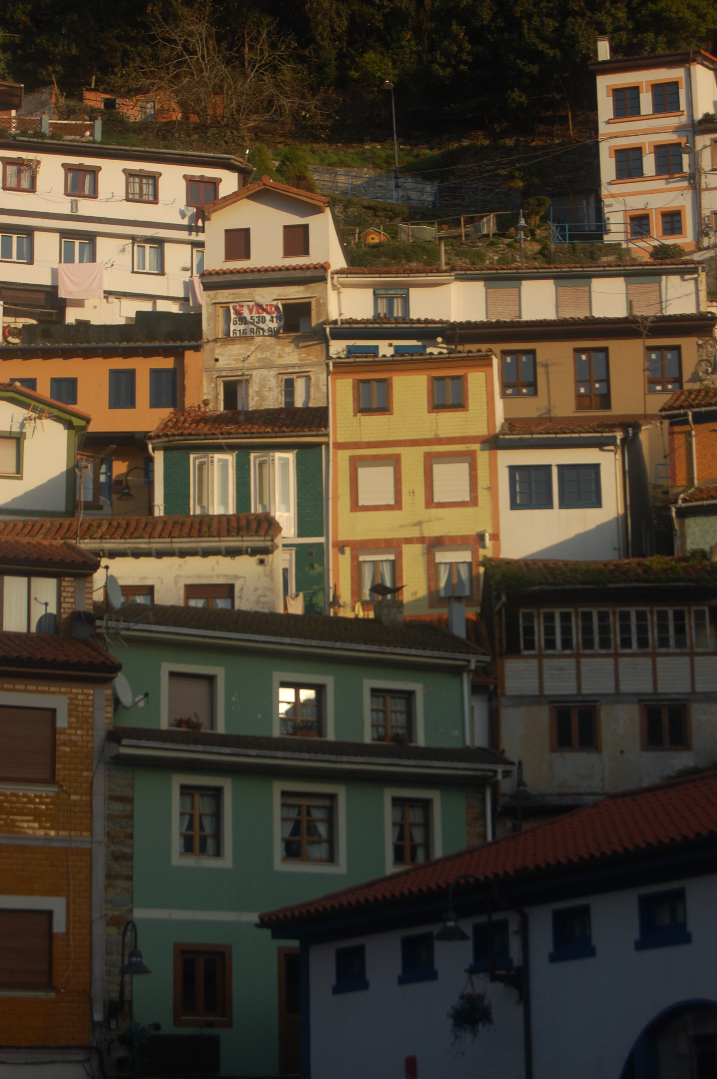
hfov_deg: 16.5
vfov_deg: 24.6
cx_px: 358
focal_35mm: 82
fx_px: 2469
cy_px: 540
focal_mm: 55
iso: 200
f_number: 8
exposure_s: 1/250
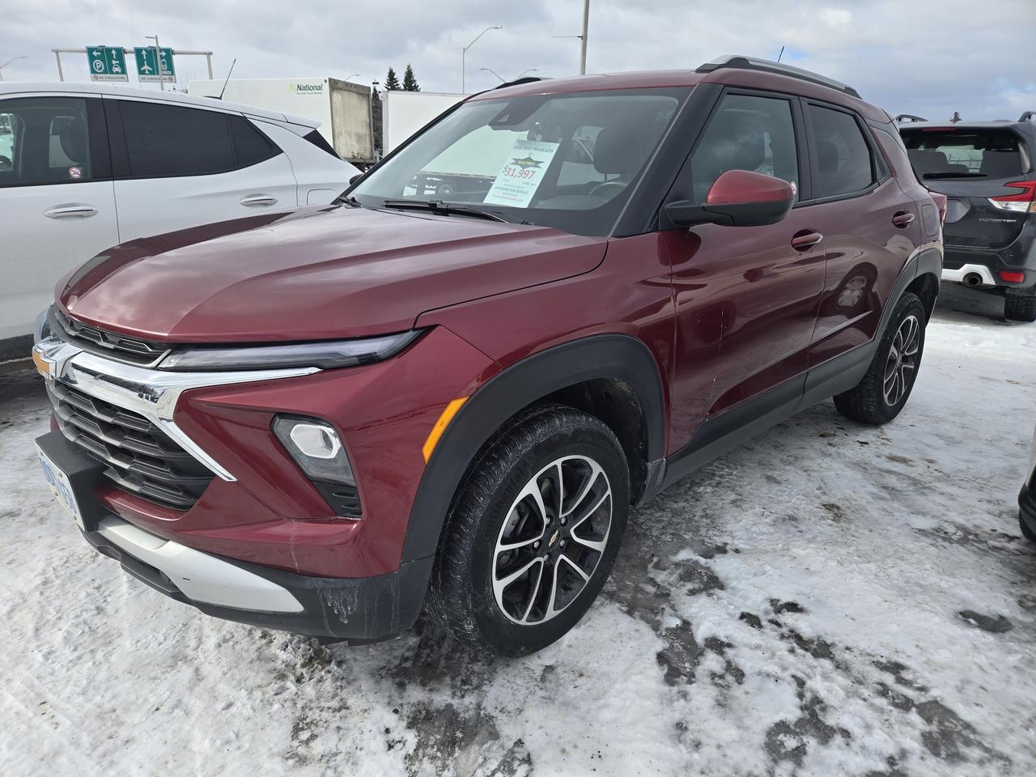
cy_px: 388
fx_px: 688
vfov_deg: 58.9
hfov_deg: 73.9
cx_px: 518
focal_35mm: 23
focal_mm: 5.4
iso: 25
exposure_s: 1/1488
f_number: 1.8
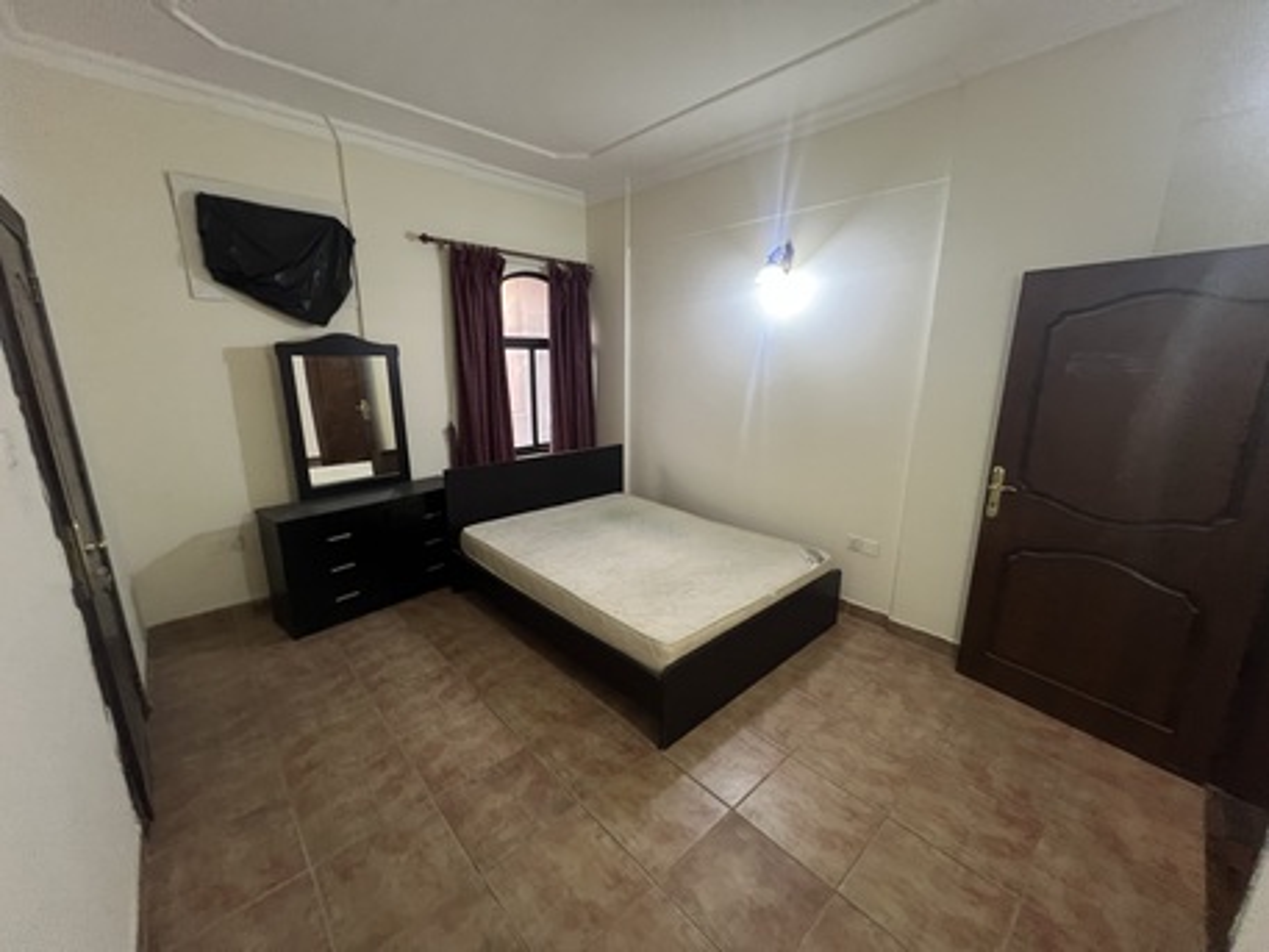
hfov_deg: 106.2
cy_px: 476
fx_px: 477
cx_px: 634
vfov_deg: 89.9
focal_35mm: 13
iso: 400
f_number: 1.8
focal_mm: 1.57
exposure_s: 1/50
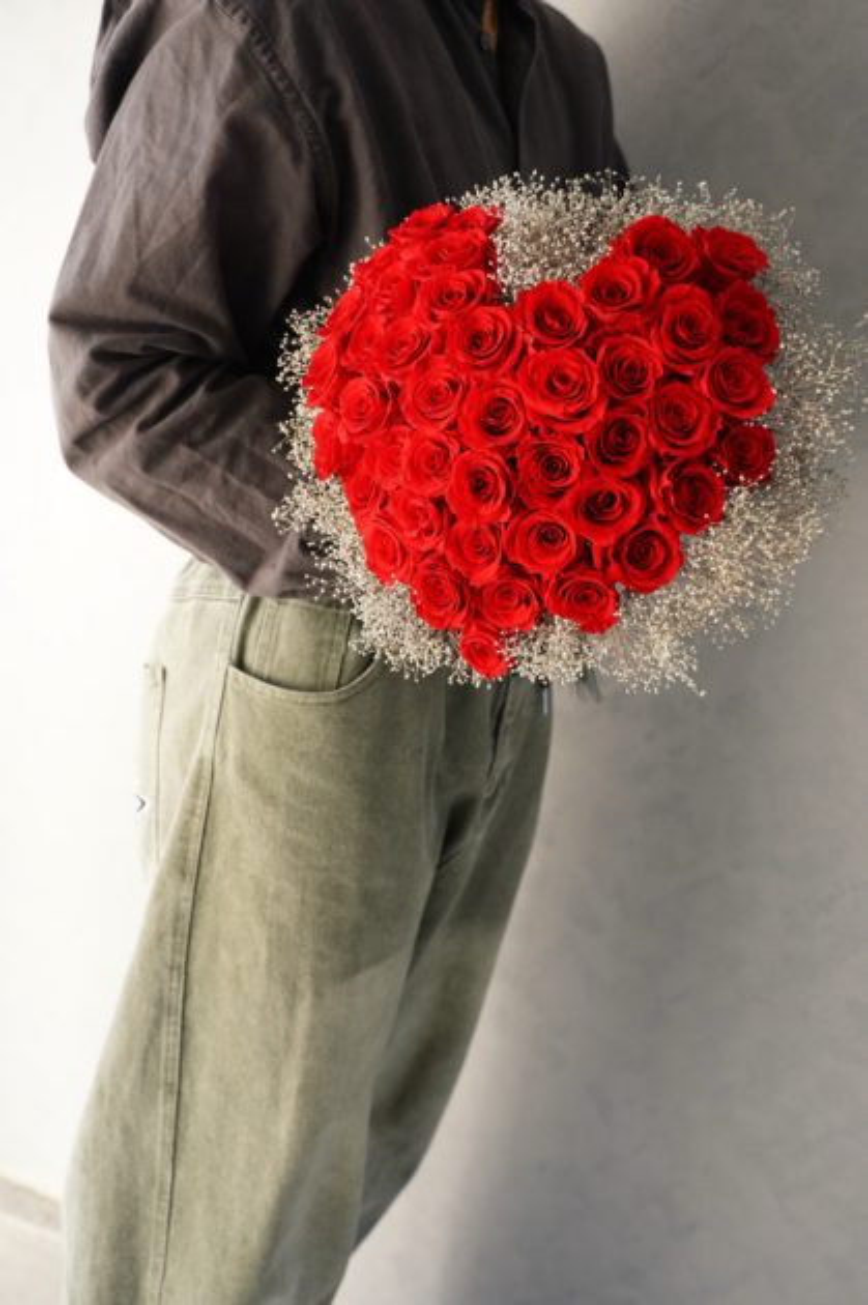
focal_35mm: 38
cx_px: 434
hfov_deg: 35.0
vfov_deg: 50.7
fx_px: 1376
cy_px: 652
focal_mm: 38
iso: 2000
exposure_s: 1/200
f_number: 5
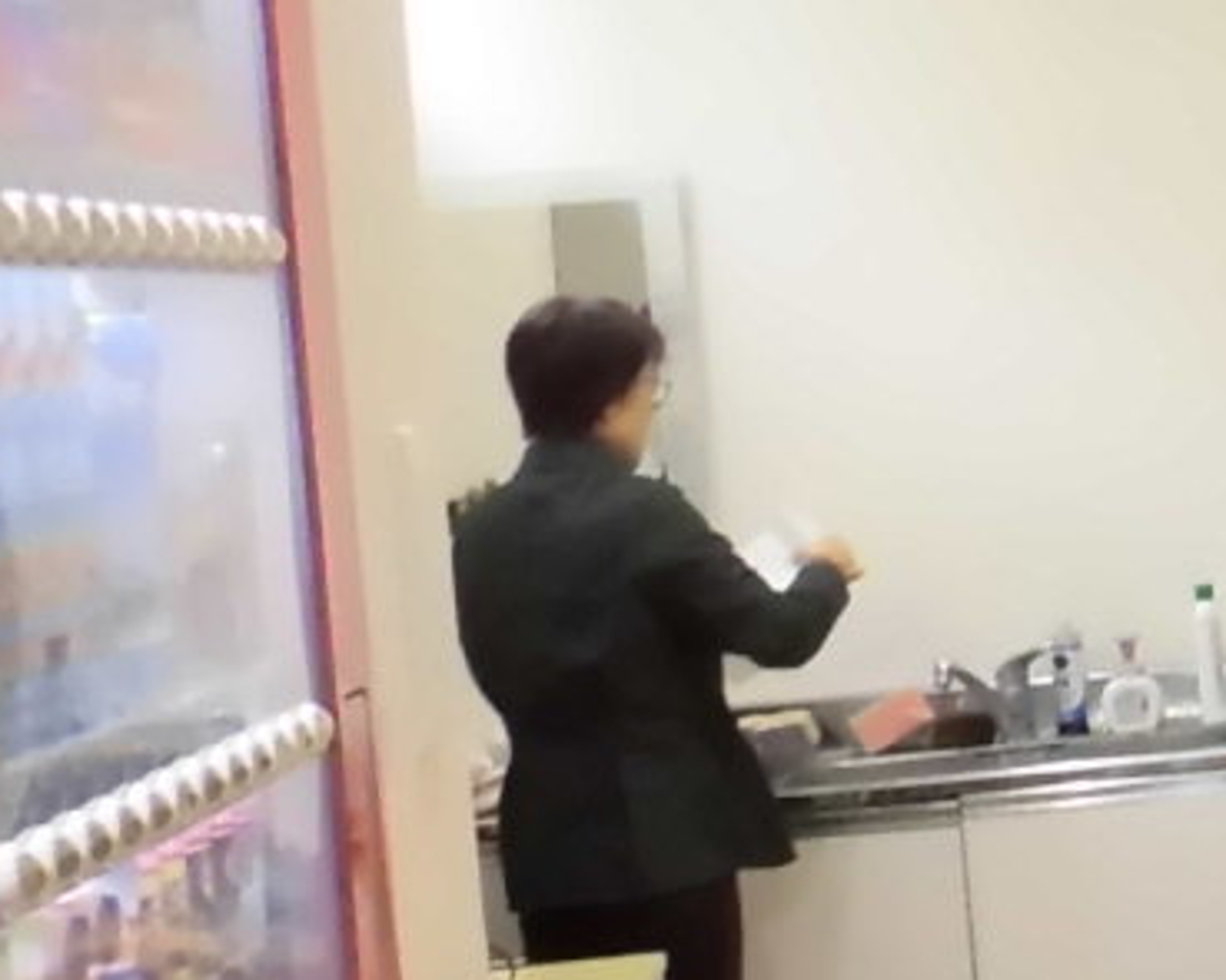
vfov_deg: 11.9
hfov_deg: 11.5
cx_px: 3150
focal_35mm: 130
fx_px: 4716
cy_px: 372
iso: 250
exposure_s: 1/50
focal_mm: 4.3
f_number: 3.1
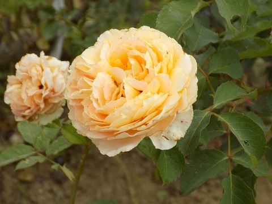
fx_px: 1493
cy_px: 102
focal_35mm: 190
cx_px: 136
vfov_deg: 7.8
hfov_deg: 10.4
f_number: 5.4
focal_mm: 33.7
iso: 80
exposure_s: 1/250
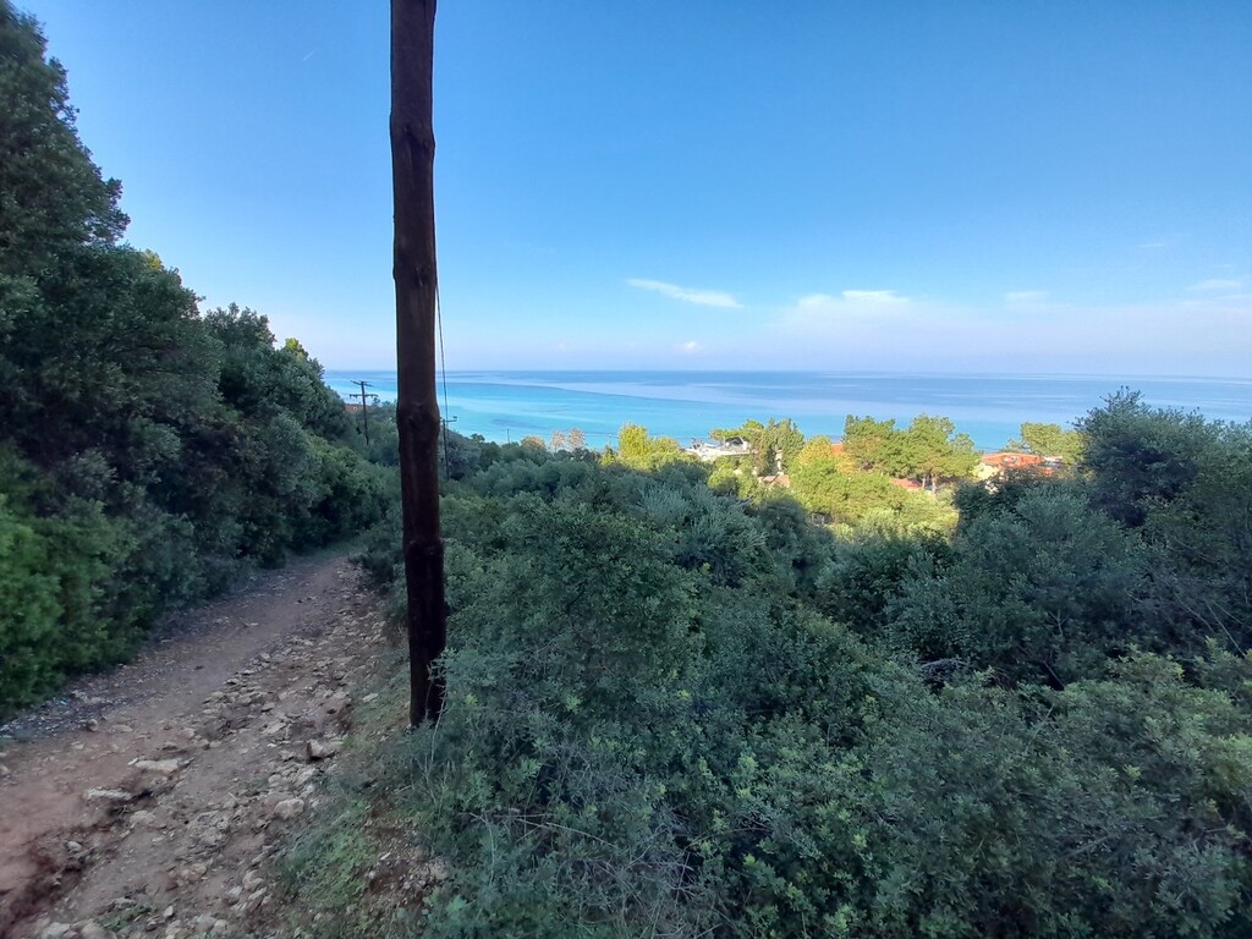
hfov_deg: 106.2
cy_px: 470
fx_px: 470
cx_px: 626
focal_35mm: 13
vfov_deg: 89.9
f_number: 2.2
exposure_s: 1/522
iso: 40
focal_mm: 1.42
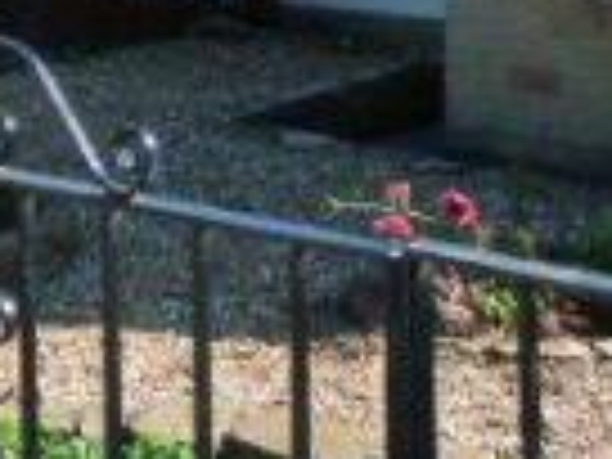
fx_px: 1892
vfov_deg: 13.0
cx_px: 569
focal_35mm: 107
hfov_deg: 18.0
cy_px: -268
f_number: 4
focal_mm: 4.5
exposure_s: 1/640
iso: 250
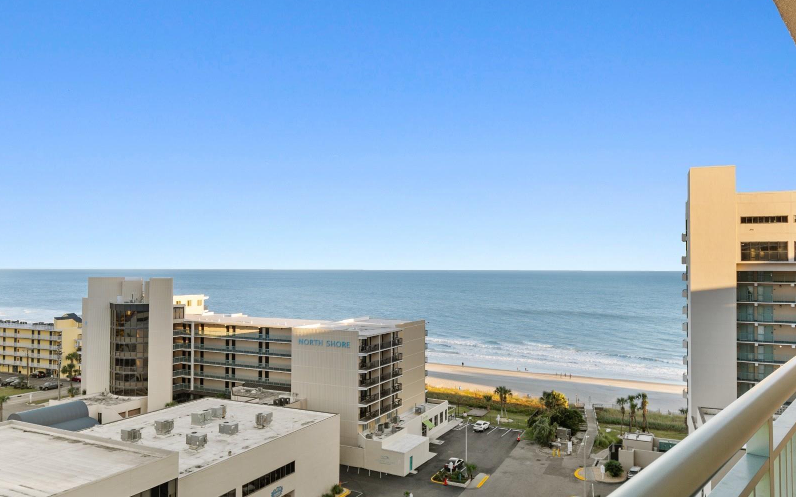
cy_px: 255
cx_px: 402
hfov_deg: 66.5
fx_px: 607
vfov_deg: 44.5
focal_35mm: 28
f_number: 5.6
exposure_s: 1/125
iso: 100
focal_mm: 18
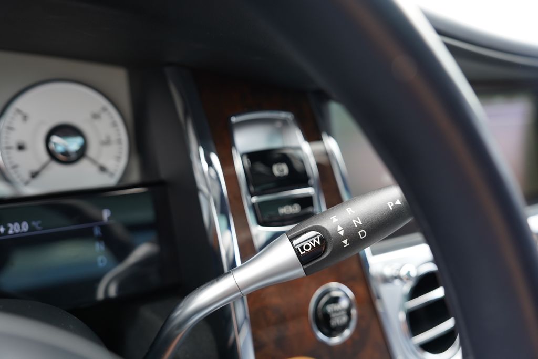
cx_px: 269
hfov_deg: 51.9
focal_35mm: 37
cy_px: 180
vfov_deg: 36.0
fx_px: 553
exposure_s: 1/60
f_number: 4
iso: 640
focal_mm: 37
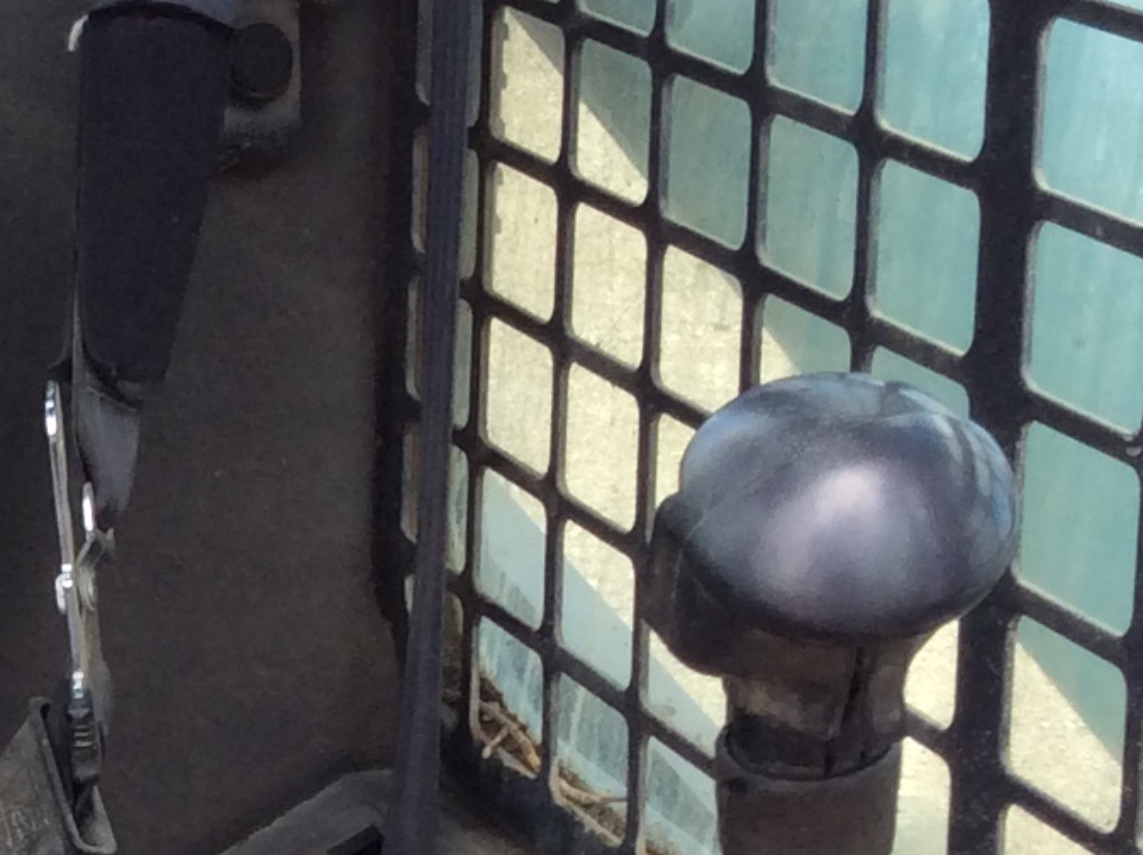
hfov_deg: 15.2
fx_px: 4057
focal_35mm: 123
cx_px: -375
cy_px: 1206
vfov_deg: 11.6
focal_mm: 3.3
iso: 32
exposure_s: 1/173
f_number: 2.4
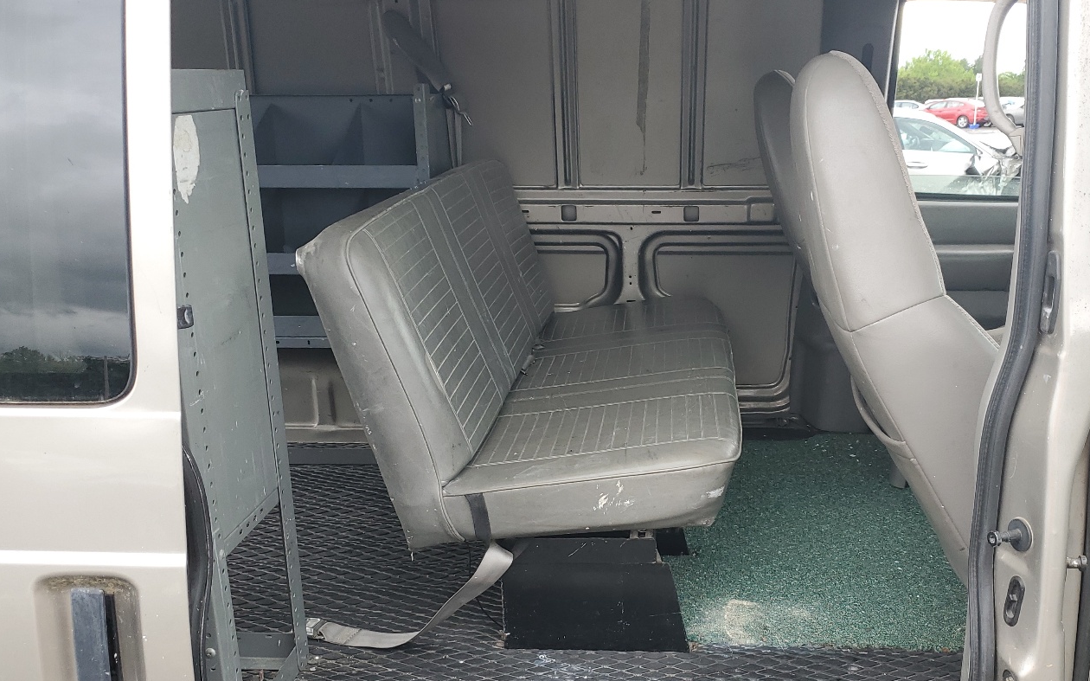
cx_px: 673
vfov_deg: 35.9
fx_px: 1040
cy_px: 457
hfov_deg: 54.8
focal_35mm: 35
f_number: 1.5
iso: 50
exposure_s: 1/132
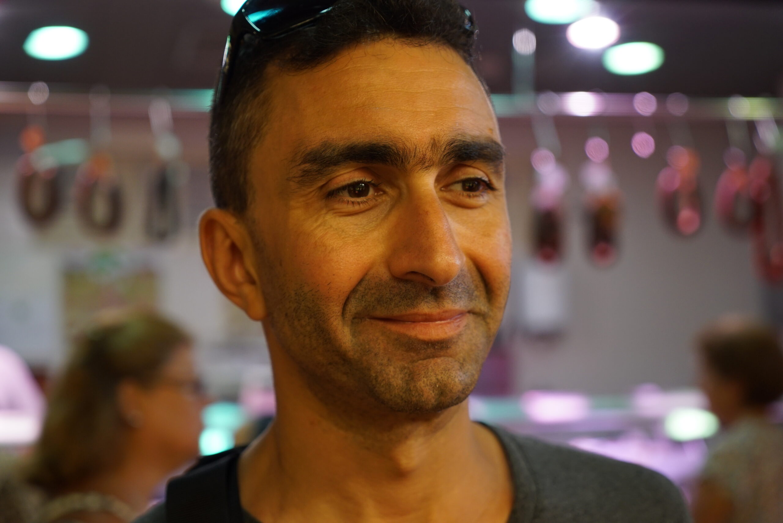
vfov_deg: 23.0
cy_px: 262
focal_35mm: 59
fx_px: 1284
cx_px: 392
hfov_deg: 33.9
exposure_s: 1/160
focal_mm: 59
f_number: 4
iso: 1000
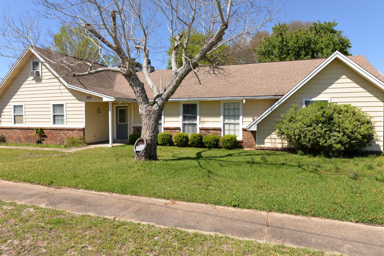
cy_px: 128
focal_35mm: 23
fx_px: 245
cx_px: 192
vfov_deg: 55.1
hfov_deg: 76.1
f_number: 7.1
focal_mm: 23
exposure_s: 1/200
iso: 100
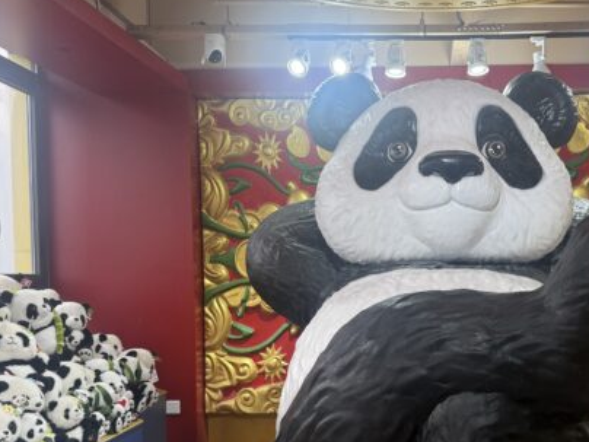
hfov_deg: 44.9
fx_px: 698
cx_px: 405
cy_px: 311
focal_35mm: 41
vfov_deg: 34.6
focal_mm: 6.76
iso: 80
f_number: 1.78
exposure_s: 1/167
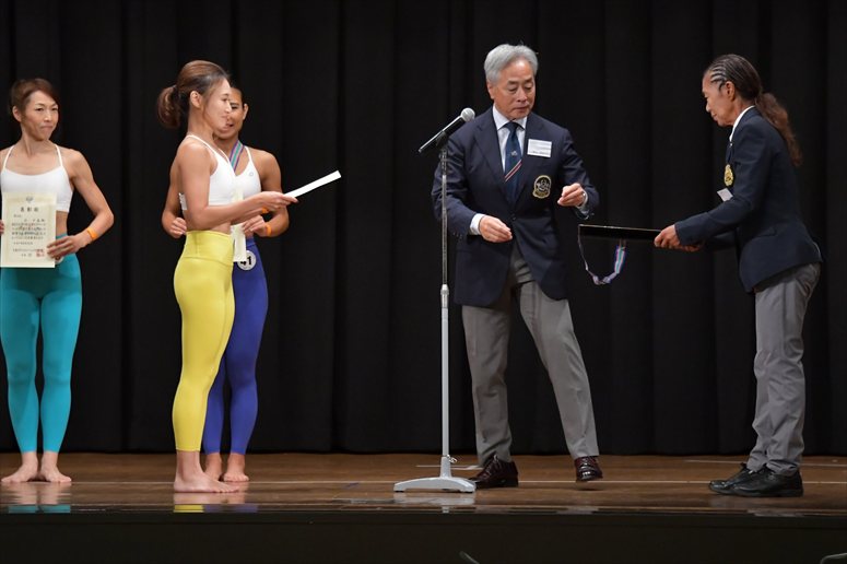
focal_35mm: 202
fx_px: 4750
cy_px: 282
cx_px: 424
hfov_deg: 10.2
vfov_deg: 6.8
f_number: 5.6
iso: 5000
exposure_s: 1/400
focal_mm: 135
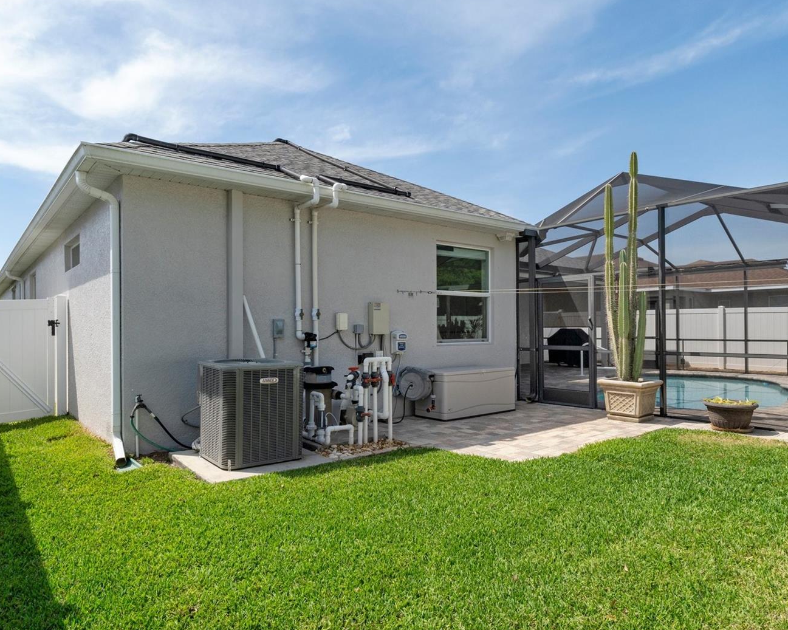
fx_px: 526
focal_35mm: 23
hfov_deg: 73.6
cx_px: 383
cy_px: 318
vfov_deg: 61.8
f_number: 8
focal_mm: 13
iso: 320
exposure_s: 1/350
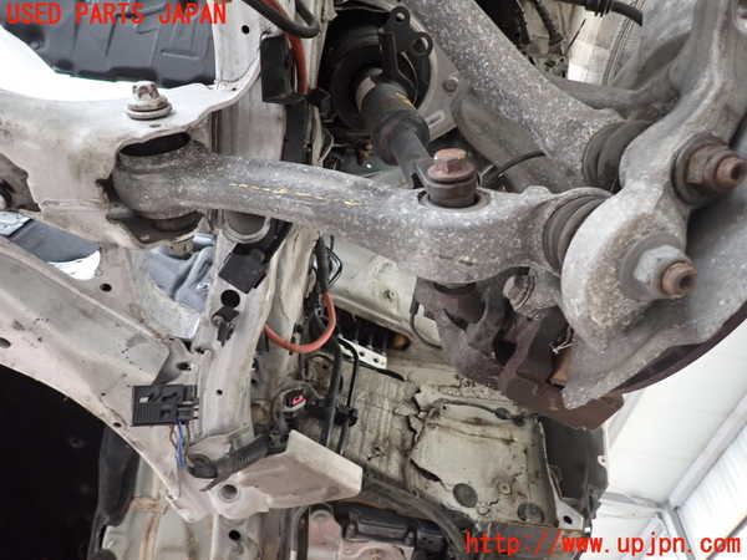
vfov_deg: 54.9
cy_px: 280
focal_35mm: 25
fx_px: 539
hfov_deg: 69.4
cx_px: 374
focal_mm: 4.5
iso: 400
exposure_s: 1/30
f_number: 2
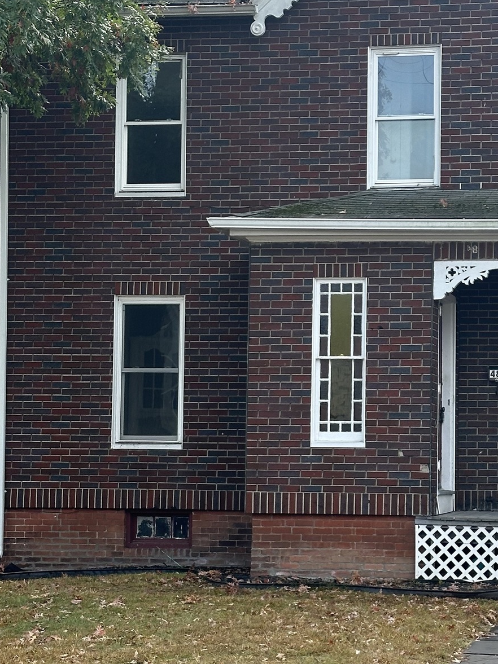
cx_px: 463
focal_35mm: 94
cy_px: 382
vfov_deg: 20.9
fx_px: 1804
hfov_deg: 15.5
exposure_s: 1/810
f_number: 1.78
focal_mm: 6.86
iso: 64
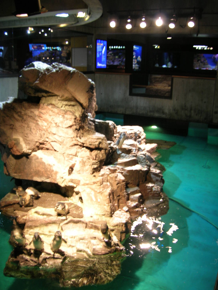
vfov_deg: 54.0
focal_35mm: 34
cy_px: 145
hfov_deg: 41.8
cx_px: 109
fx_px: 285
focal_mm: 5.7
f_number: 2.9
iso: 50
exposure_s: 1/3.6
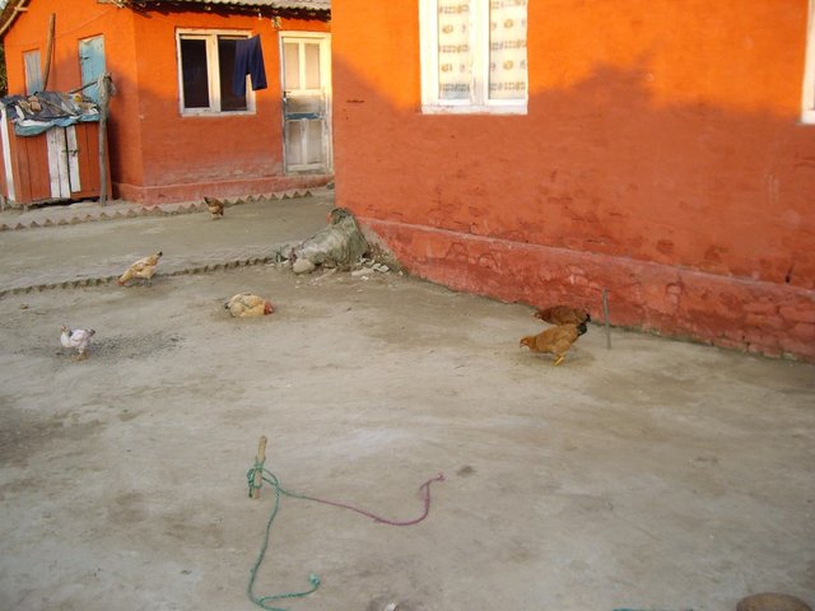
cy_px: 306
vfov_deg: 37.7
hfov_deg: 49.0
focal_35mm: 38
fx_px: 895
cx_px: 408
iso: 100
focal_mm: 6.2
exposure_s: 1/125
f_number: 2.7
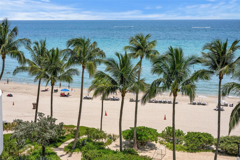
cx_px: 120
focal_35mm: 50
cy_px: 80
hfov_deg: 39.6
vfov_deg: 27.0
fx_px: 333
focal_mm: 50
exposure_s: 1/2000
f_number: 3.2
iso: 64
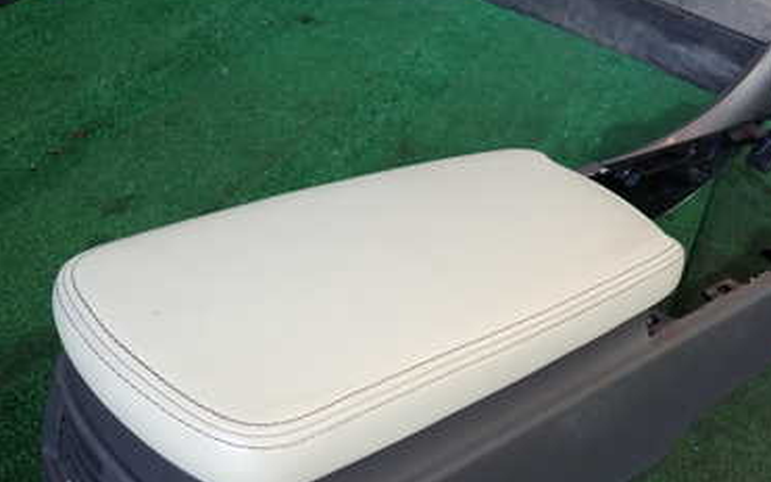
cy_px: 407
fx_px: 903
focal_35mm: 43
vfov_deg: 29.0
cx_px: 523
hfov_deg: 45.4
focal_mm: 4.5
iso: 200
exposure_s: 1/40
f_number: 2
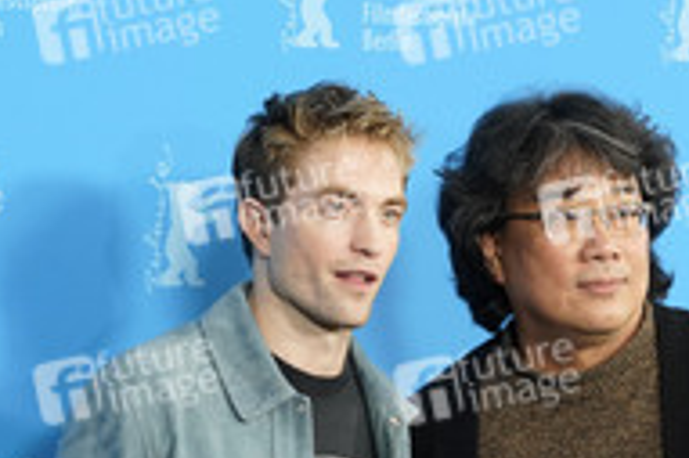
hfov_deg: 10.1
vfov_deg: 6.7
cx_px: 536
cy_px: 472
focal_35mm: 203
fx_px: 3882
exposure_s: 1/100
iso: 2000
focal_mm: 86
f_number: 5.6
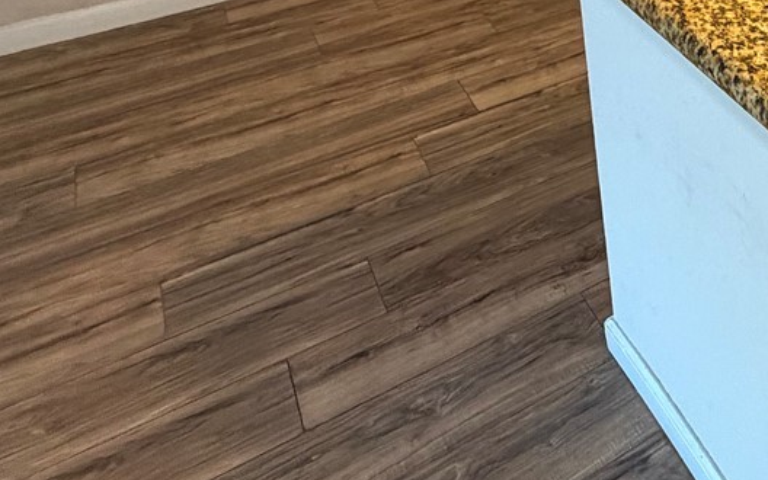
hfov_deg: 36.5
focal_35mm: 45
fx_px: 942
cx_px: 873
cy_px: -176
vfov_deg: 24.3
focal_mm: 2.22
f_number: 2.2
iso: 400
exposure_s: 1/60
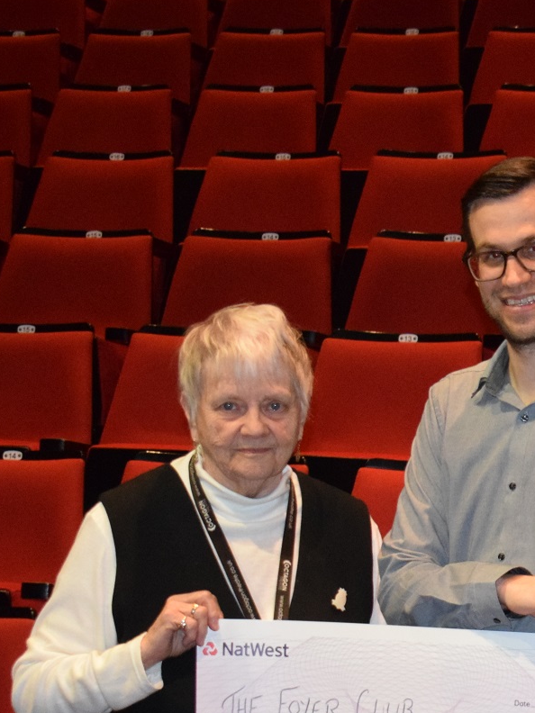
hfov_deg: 9.4
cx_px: 802
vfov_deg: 12.9
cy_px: 569
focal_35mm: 153
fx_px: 3153
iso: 3200
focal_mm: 42
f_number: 5
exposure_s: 1/60
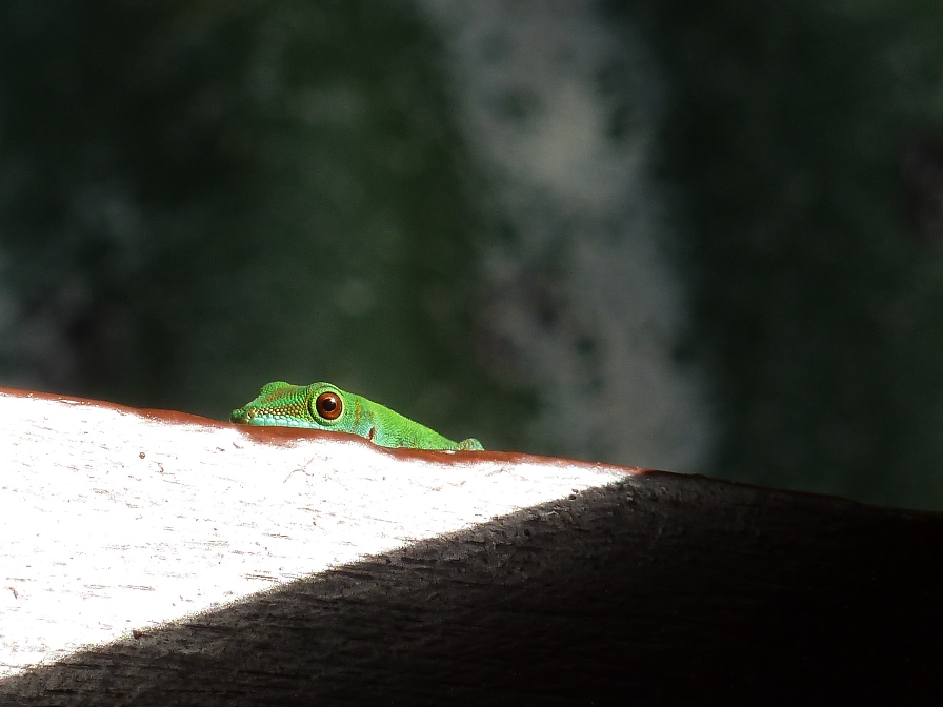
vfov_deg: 2.6
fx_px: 15310
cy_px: 354
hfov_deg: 3.5
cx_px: 472
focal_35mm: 562
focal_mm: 49.2
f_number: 4.9
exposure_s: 1/160
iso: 80
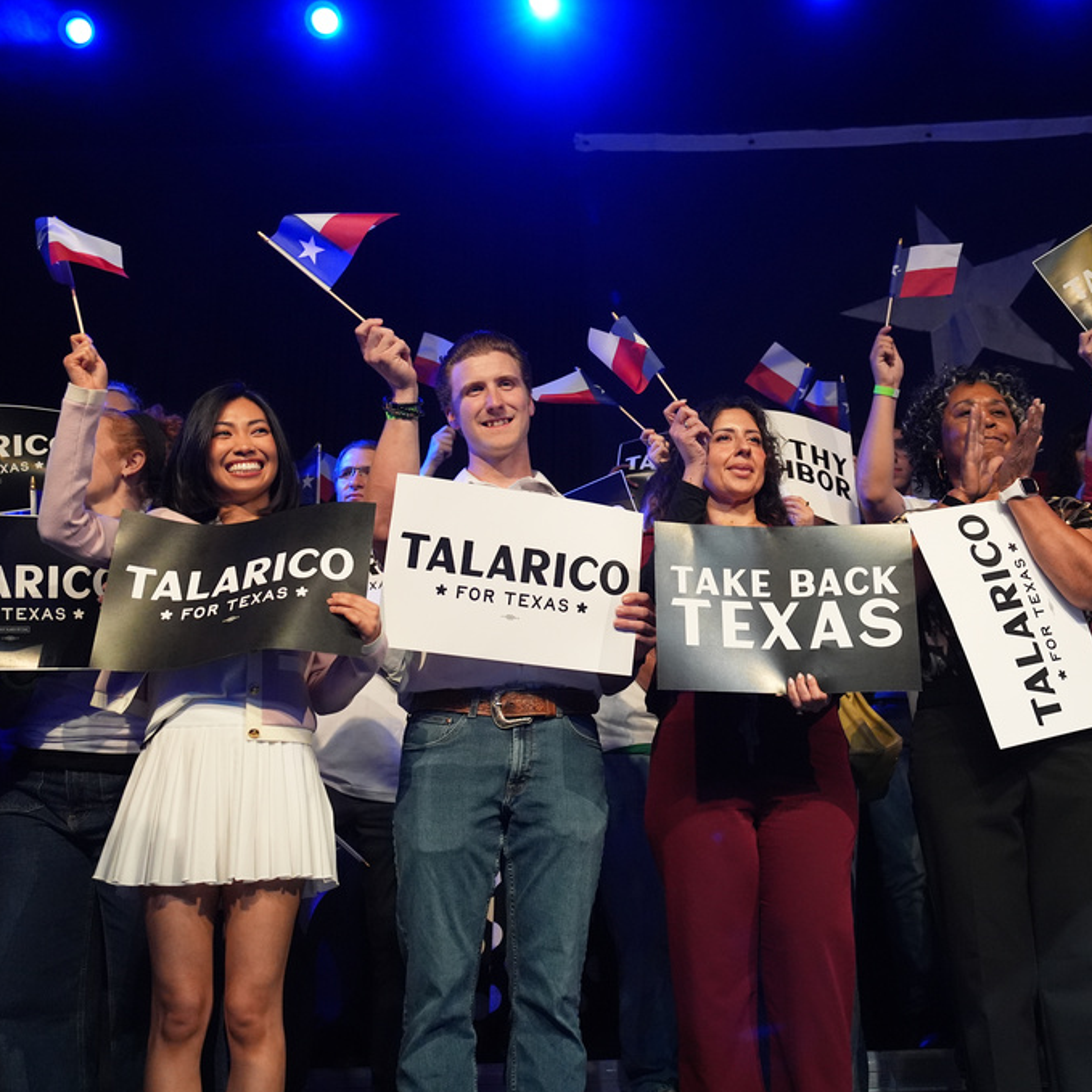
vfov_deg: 40.9
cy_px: 546
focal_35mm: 41
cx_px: 671
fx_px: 1463
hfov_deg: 40.7
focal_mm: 32
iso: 3200
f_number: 2.8
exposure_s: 1/800
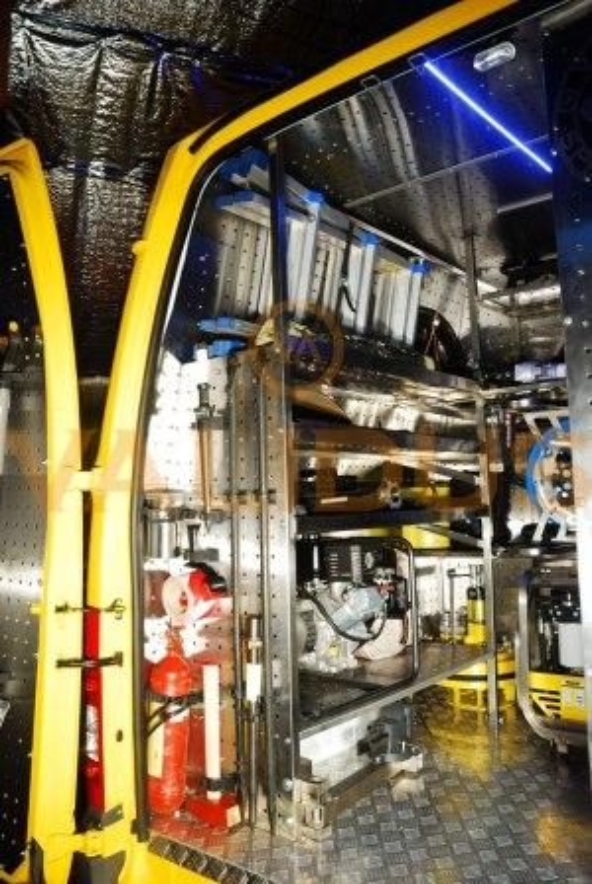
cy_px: 442
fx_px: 738
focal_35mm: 30
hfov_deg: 43.7
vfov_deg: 61.9
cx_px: 296
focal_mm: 20
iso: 250
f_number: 5
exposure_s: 1/25
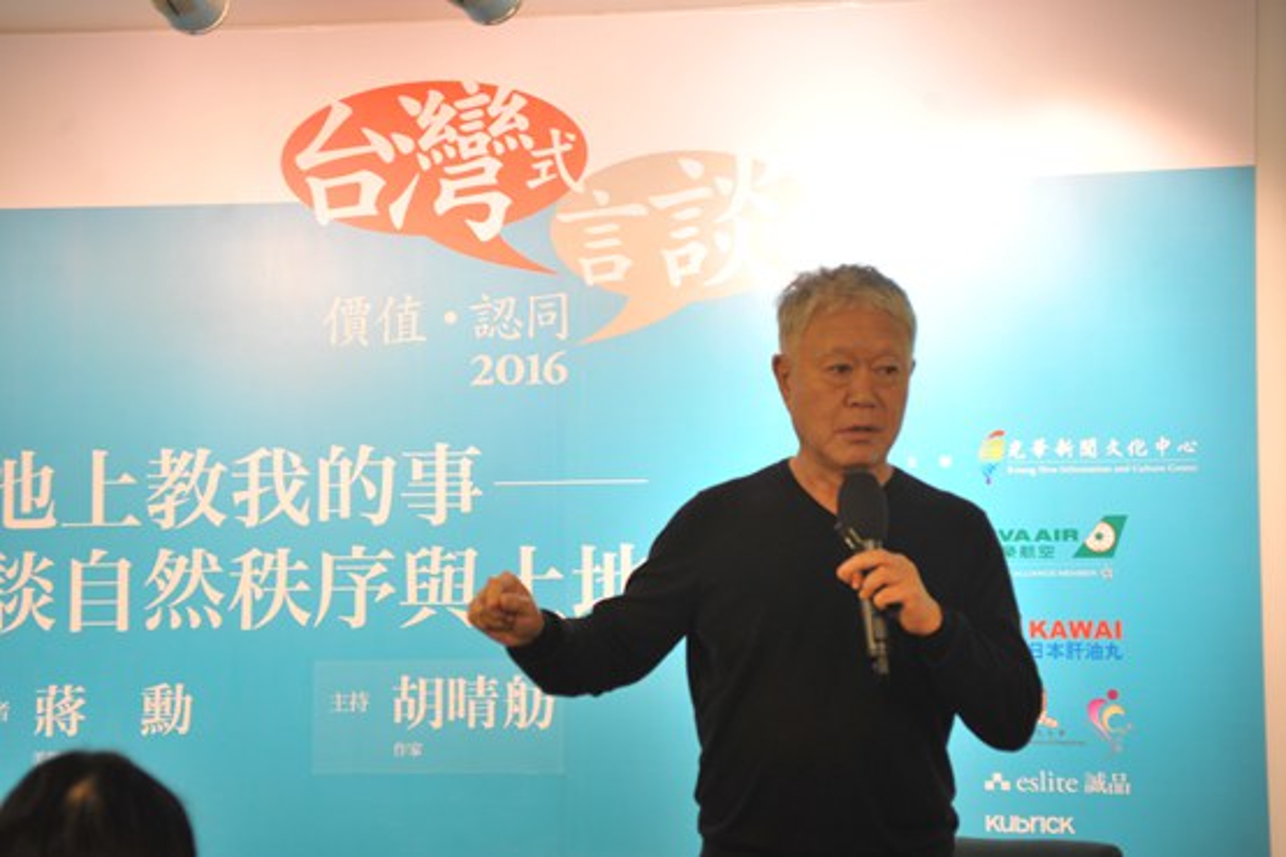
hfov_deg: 23.9
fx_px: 3036
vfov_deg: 16.1
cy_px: 428
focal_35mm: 85
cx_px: 643
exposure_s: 1/30
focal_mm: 85
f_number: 5
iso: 800
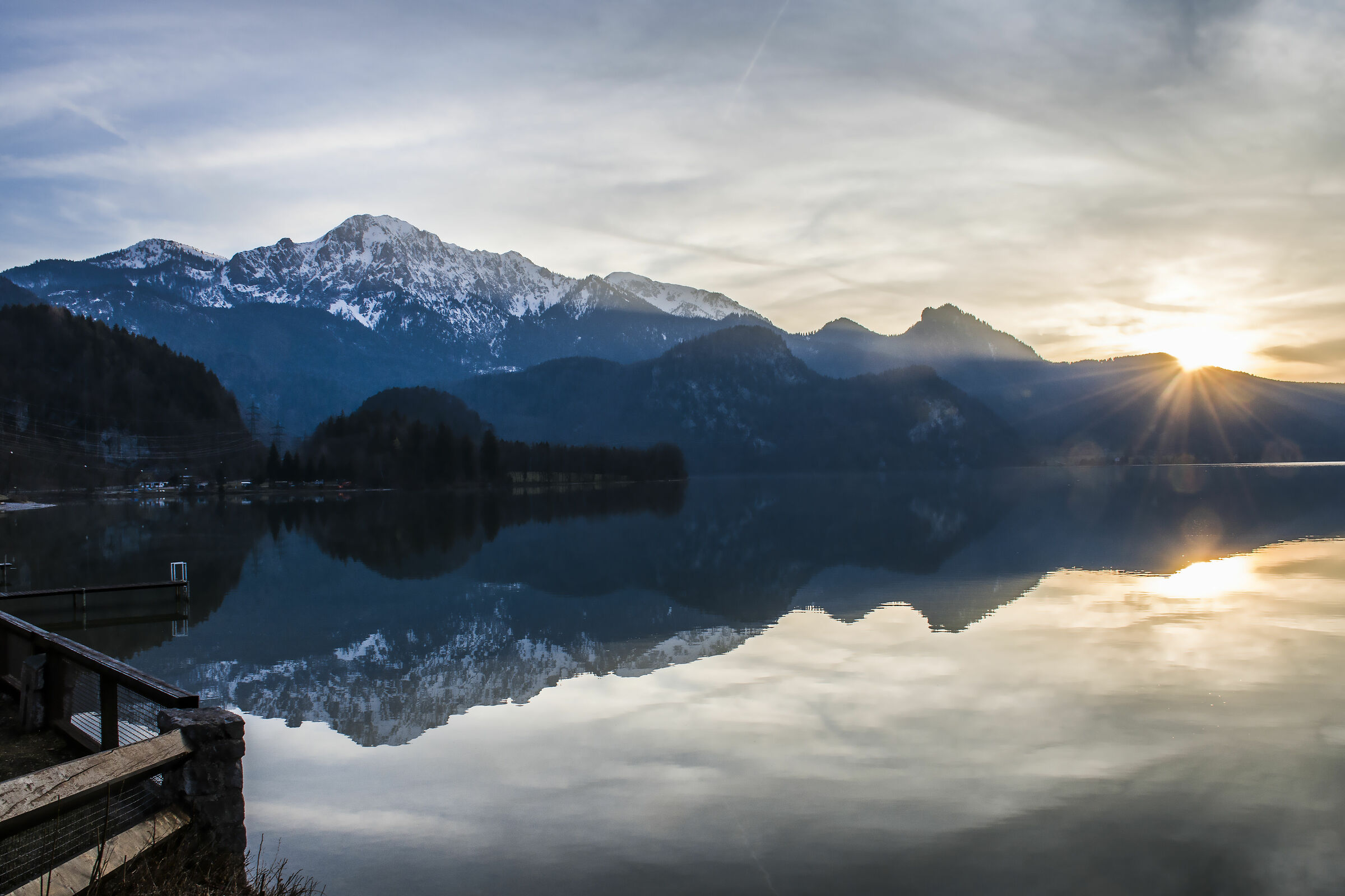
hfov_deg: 61.9
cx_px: 672
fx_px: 1121
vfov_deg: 43.6
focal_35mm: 30
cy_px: 448
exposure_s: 1/80
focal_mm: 20
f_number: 16
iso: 250
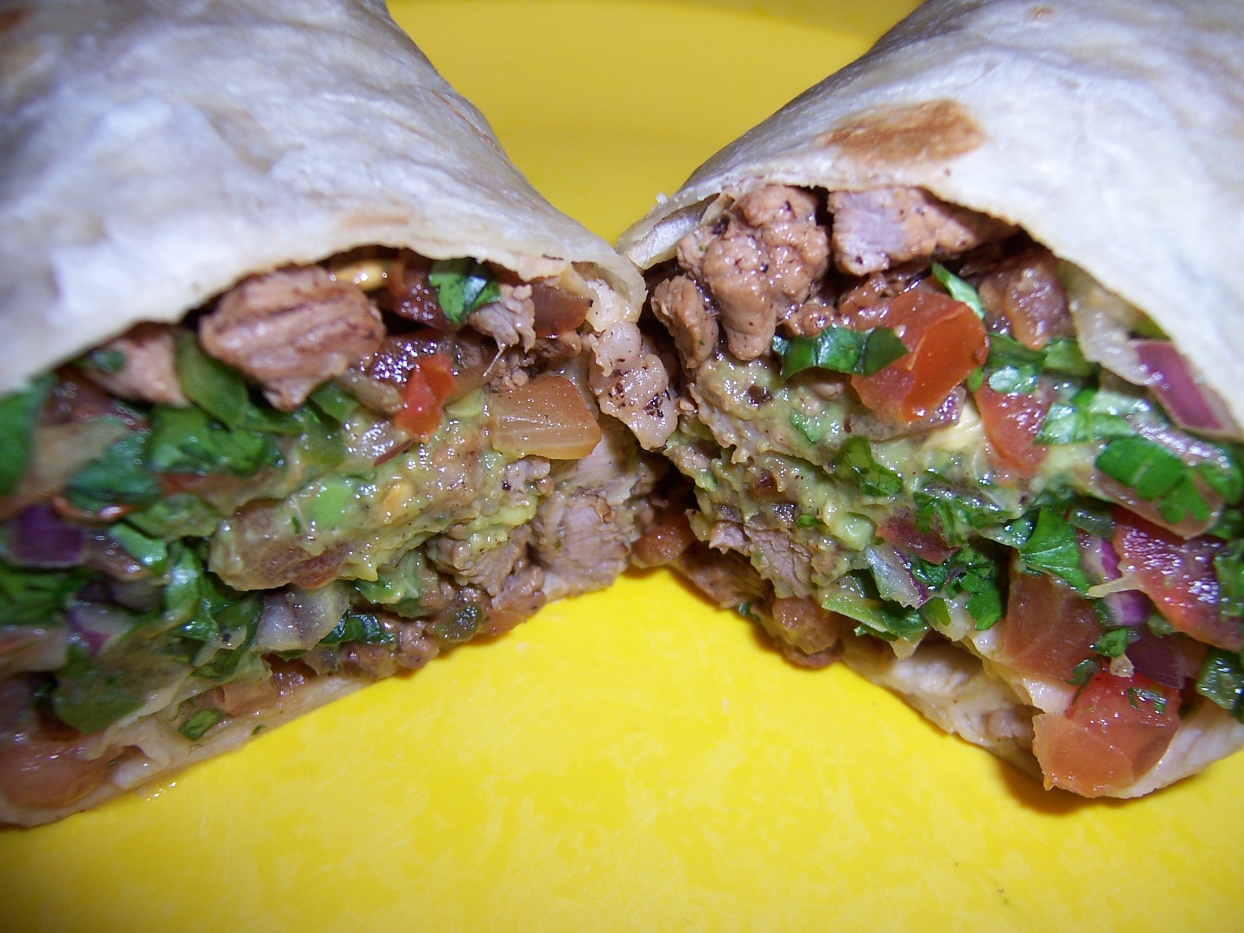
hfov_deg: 55.4
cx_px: 622
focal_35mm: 33
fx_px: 1186
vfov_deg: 42.9
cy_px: 466
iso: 80
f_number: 2.8
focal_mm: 5.5
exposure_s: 1/60
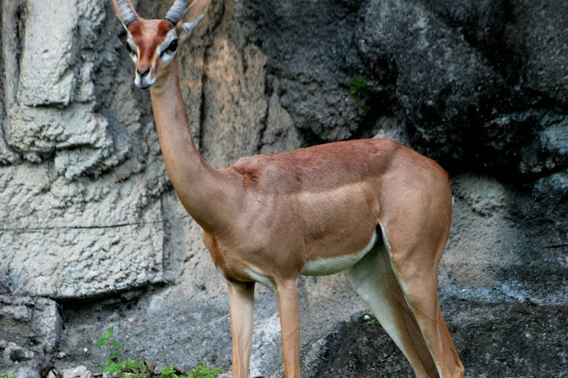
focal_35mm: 495
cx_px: 284
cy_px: 221
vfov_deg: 2.8
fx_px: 7809
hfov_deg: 4.2
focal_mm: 220
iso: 400
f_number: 5.3
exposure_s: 1/125
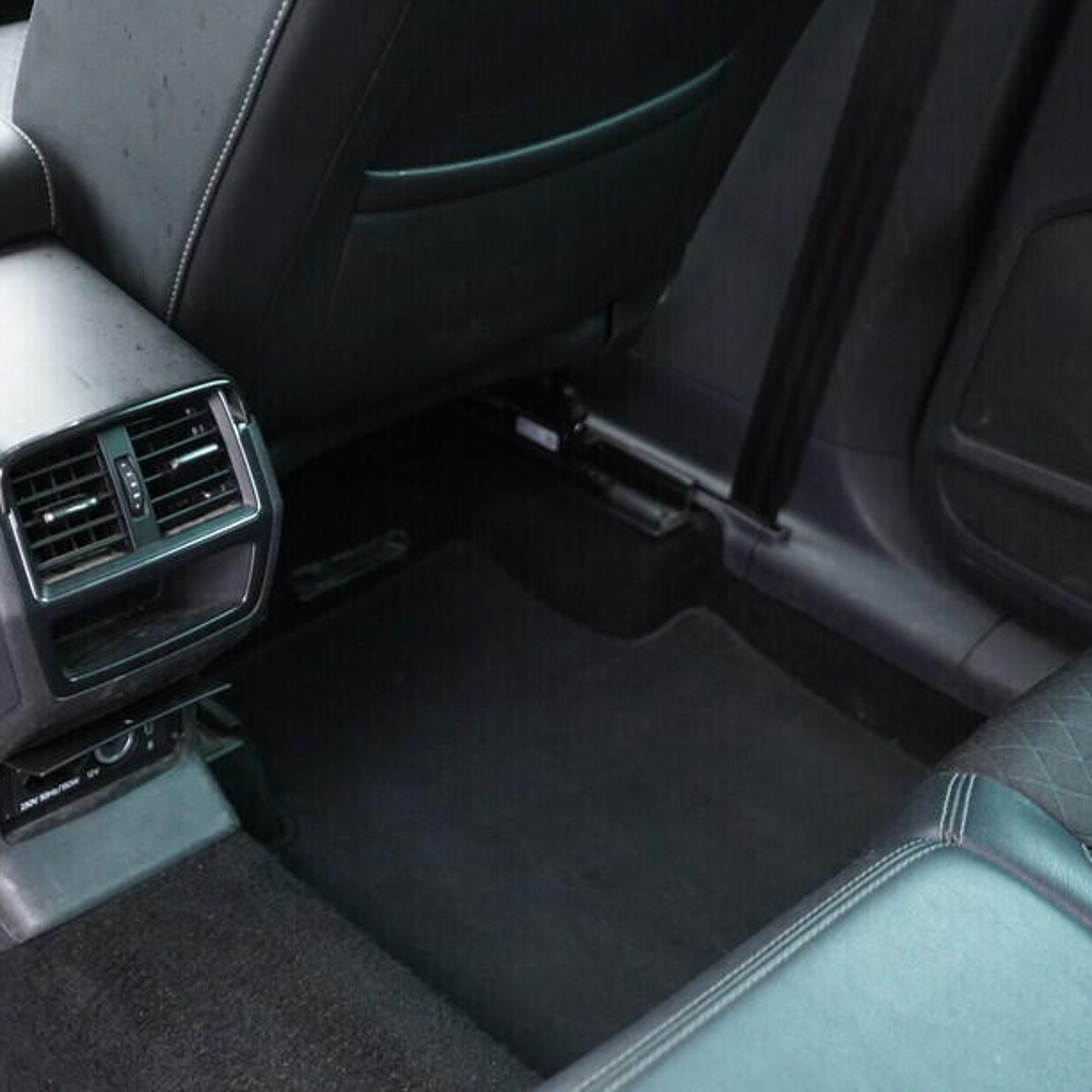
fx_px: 1820
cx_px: 222
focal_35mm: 51
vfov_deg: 33.4
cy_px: 604
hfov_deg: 32.5
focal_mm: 24
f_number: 2.8
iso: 1250
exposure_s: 1/40
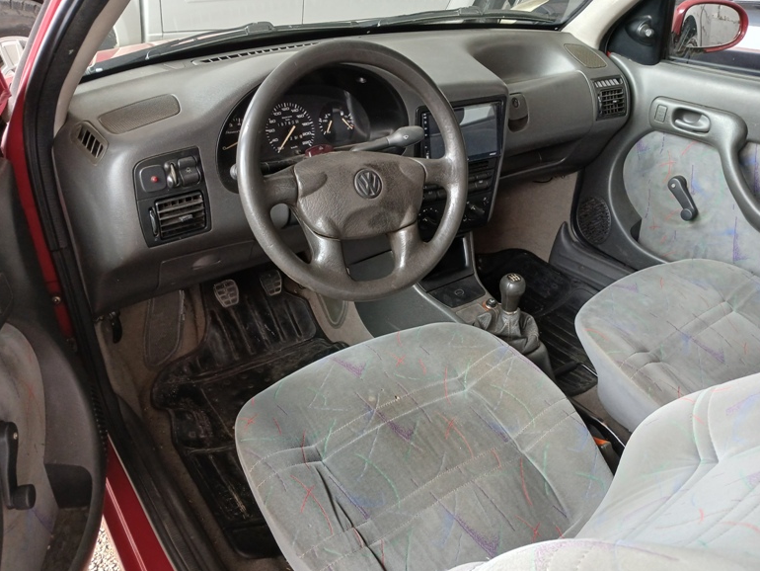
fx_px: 593
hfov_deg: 65.3
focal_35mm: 27
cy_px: 295
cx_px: 392
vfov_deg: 51.4
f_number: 1.8
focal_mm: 3.98
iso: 125
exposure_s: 1/60
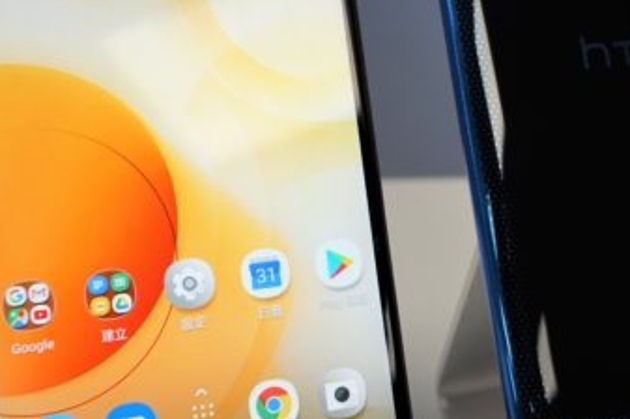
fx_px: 997
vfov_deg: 23.5
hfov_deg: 34.8
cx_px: 413
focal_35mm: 57
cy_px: 106
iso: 125
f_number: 4
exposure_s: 1/60
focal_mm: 16
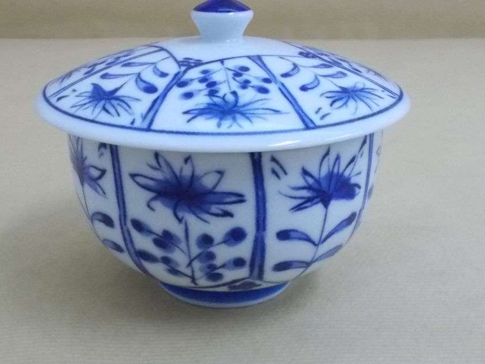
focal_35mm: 31
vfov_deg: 45.3
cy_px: 160
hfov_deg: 58.3
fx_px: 434
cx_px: 233
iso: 800
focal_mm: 4.6
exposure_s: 1/100
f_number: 3.2
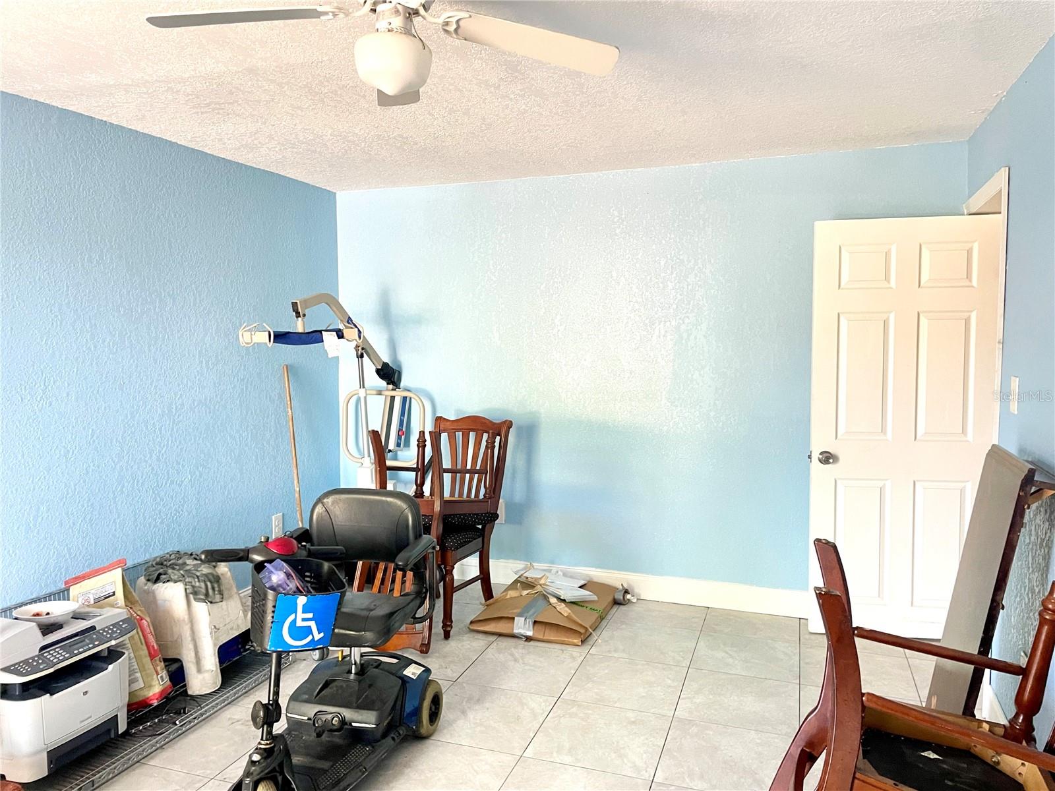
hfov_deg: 67.3
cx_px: 528
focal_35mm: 26
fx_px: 792
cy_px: 396
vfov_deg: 53.1
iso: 320
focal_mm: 4.2
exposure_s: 1/60
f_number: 1.6
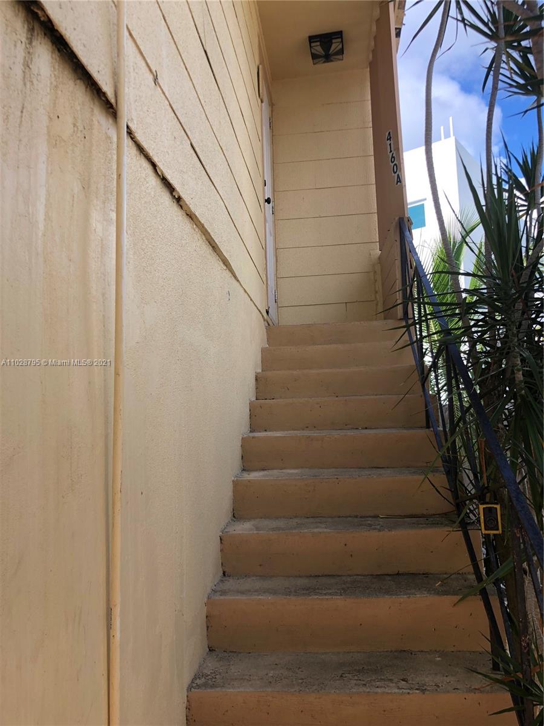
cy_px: 363
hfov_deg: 49.7
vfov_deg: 63.4
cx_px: 272
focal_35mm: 28
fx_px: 587
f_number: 1.8
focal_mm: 4
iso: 20
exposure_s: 1/398
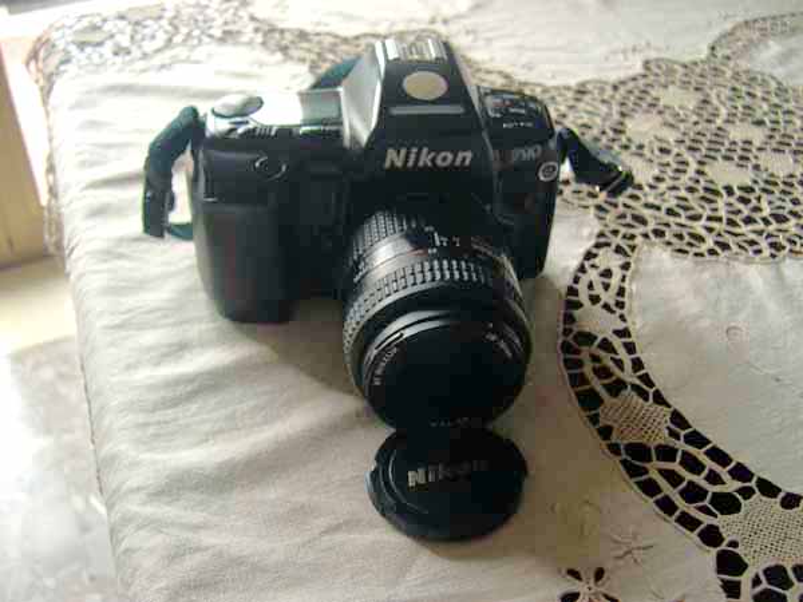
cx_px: 402
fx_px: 881
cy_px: 301
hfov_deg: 49.0
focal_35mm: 38
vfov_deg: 37.7
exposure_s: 1/34.2
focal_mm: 8
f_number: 2.8
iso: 100
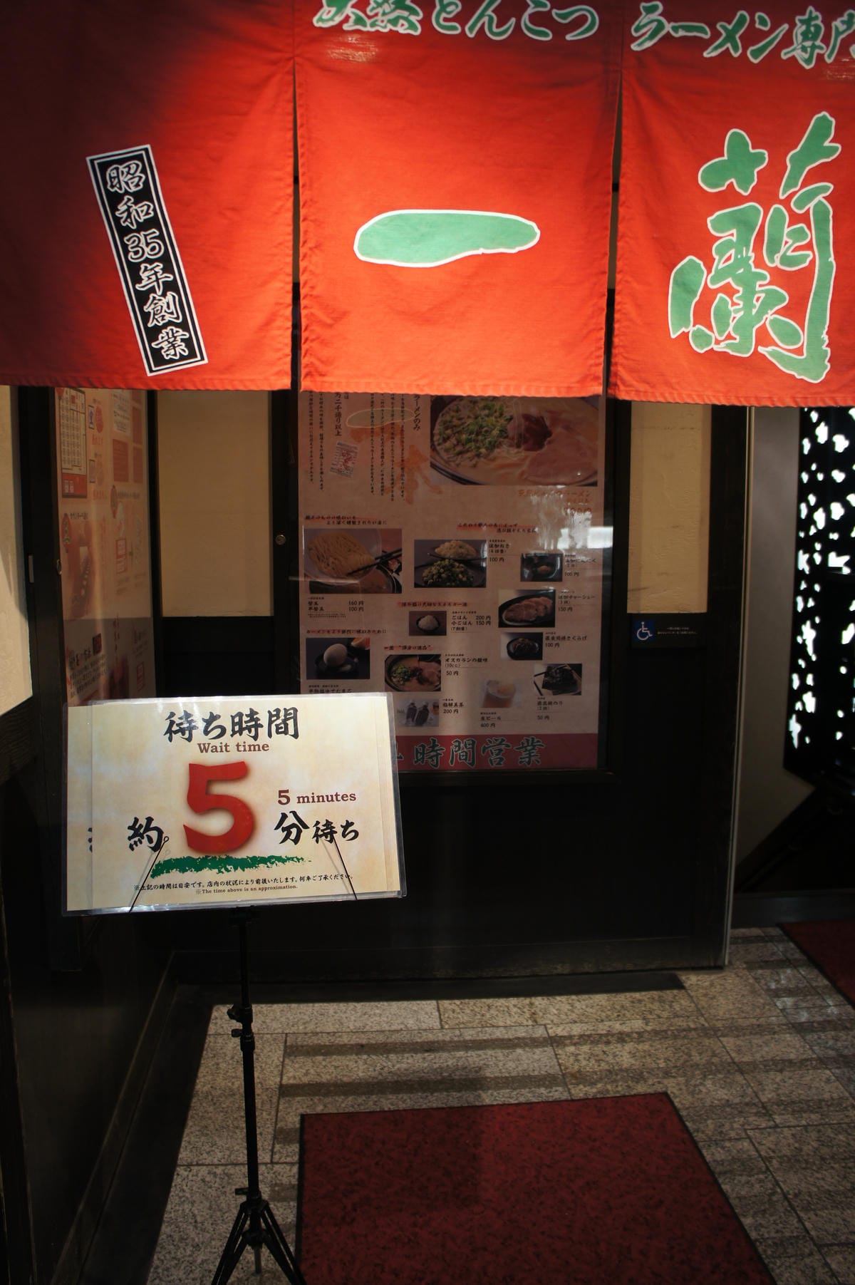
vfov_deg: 67.4
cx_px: 428
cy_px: 642
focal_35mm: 27
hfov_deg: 47.9
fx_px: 963
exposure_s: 1/30
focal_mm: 18
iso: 250
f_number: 3.5
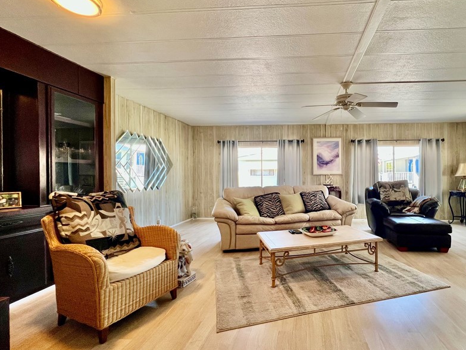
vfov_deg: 74.7
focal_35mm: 17
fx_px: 229
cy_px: 176
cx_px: 290
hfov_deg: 89.3
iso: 160
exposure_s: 1/120
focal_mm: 1.57
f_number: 1.8
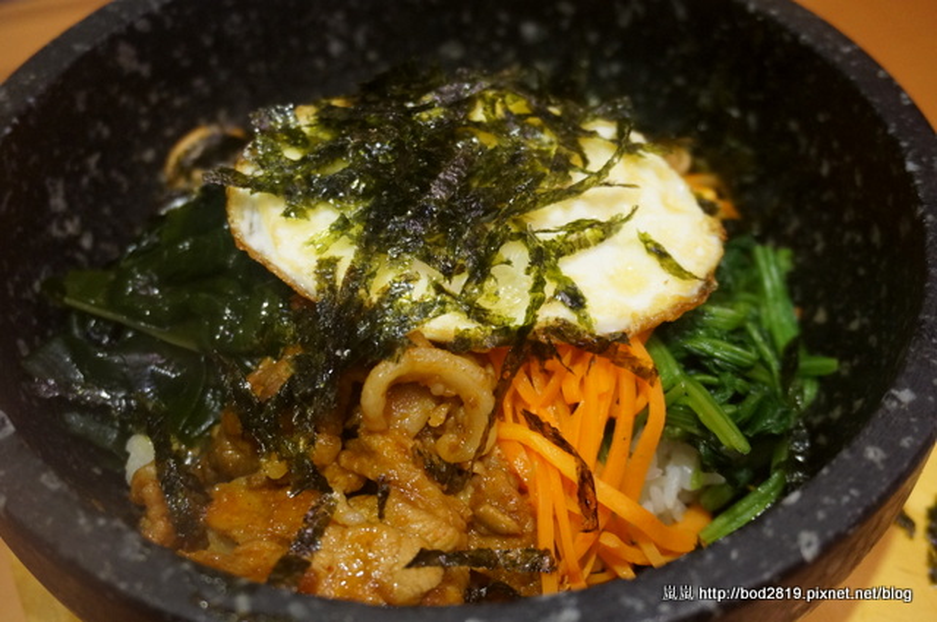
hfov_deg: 46.5
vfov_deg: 31.8
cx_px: 468
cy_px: 311
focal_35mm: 42
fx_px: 1092
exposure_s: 1/60
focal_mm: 28
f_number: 4.5
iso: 1600
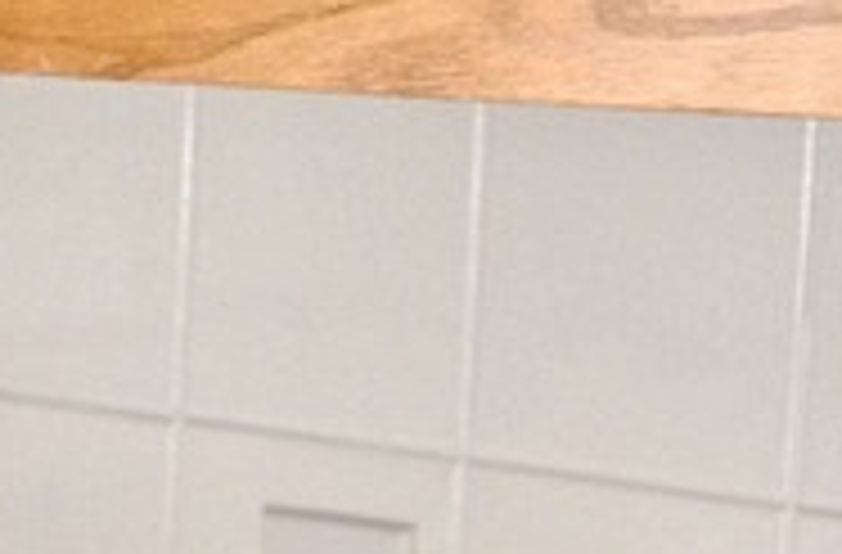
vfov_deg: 8.2
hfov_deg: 12.1
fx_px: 3796
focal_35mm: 163
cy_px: 712
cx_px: -428
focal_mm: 26
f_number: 4
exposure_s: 1/640
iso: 1000
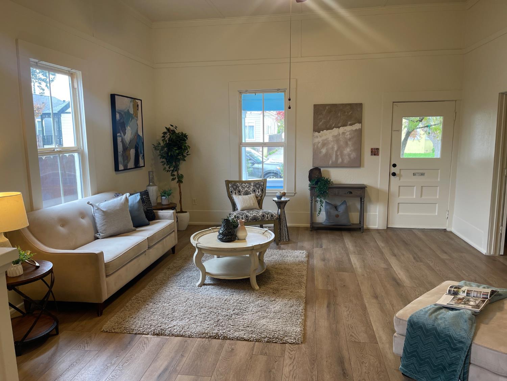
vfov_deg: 53.1
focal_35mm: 26
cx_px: 254
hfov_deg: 67.3
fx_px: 381
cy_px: 190
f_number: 1.6
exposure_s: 1/60
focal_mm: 5.1
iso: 80
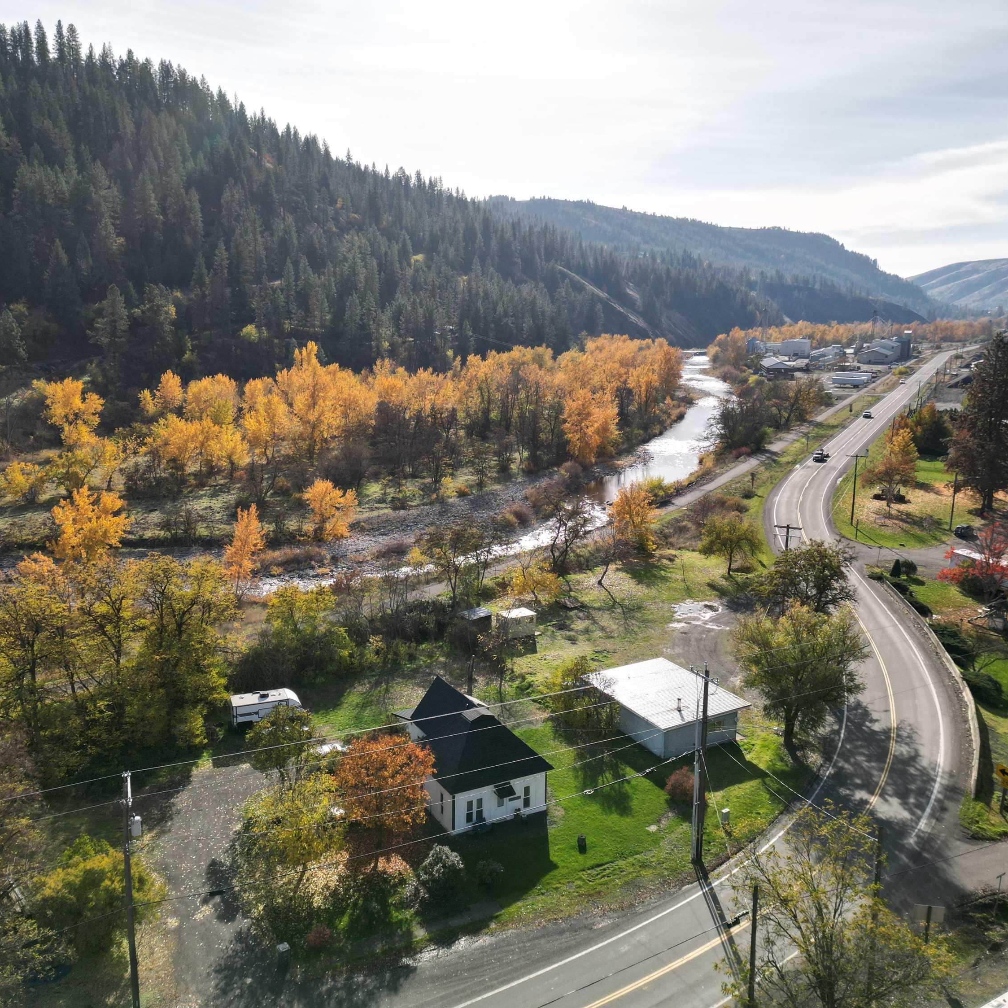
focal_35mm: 29
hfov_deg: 55.6
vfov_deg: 55.6
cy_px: 492
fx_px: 955
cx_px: 465
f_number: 1.7
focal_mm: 6.72
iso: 100
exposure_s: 1/1000
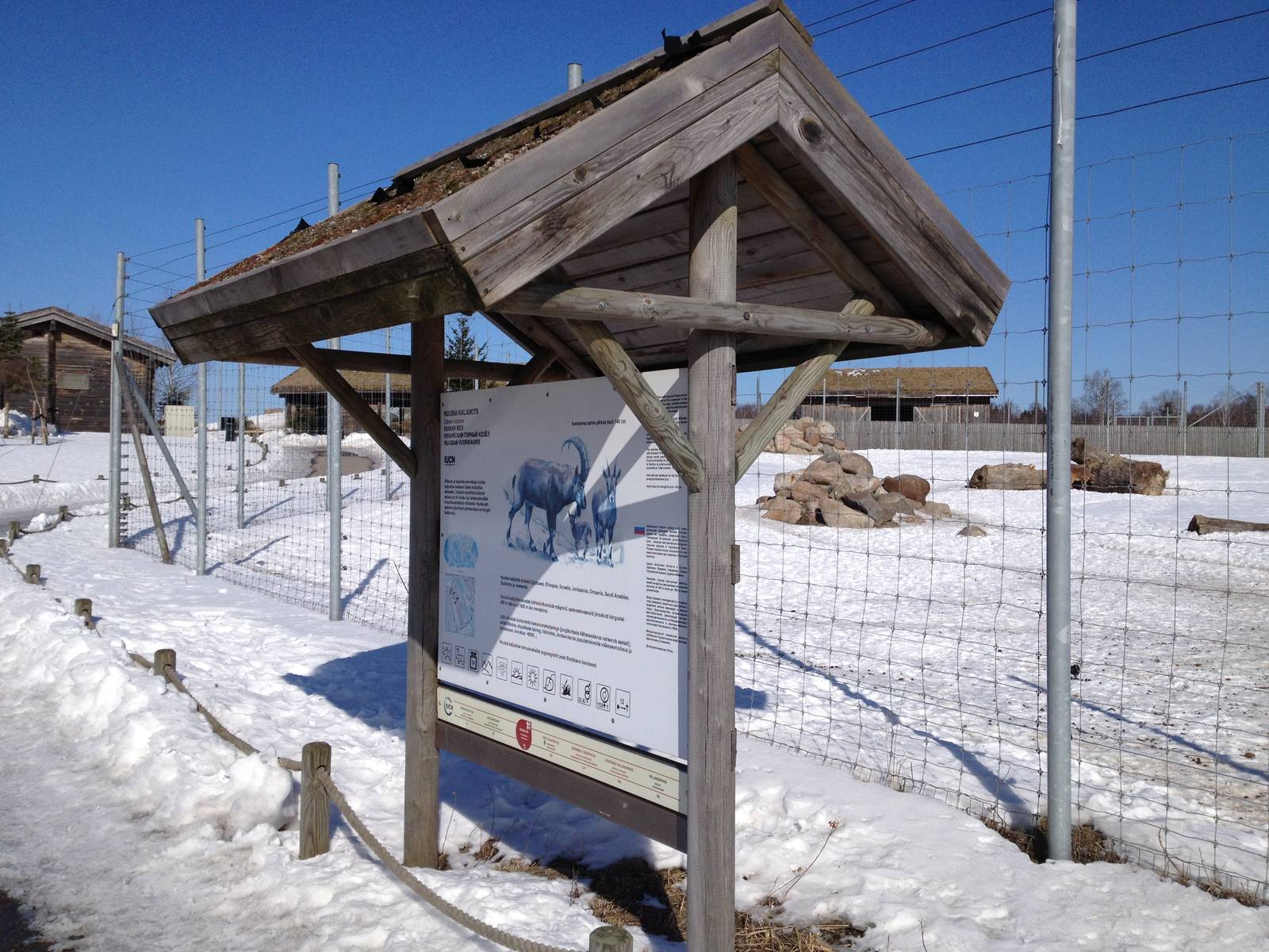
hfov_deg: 52.6
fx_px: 1283
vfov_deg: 40.7
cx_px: 634
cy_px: 476
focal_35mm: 35
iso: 50
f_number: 2.4
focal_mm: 4.28
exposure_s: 1/4608
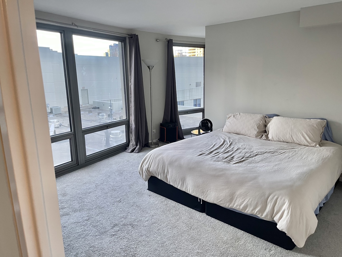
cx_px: 171
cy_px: 128
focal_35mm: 25
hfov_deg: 69.4
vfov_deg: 54.9
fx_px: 247
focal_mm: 5.1
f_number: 1.6
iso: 125
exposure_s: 1/89
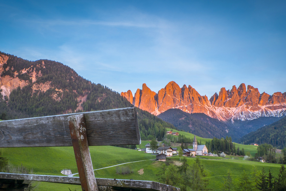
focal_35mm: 35
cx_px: 141
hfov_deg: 54.4
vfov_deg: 37.6
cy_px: 123
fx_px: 278
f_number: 22
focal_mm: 17.5
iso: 200
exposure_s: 1/2
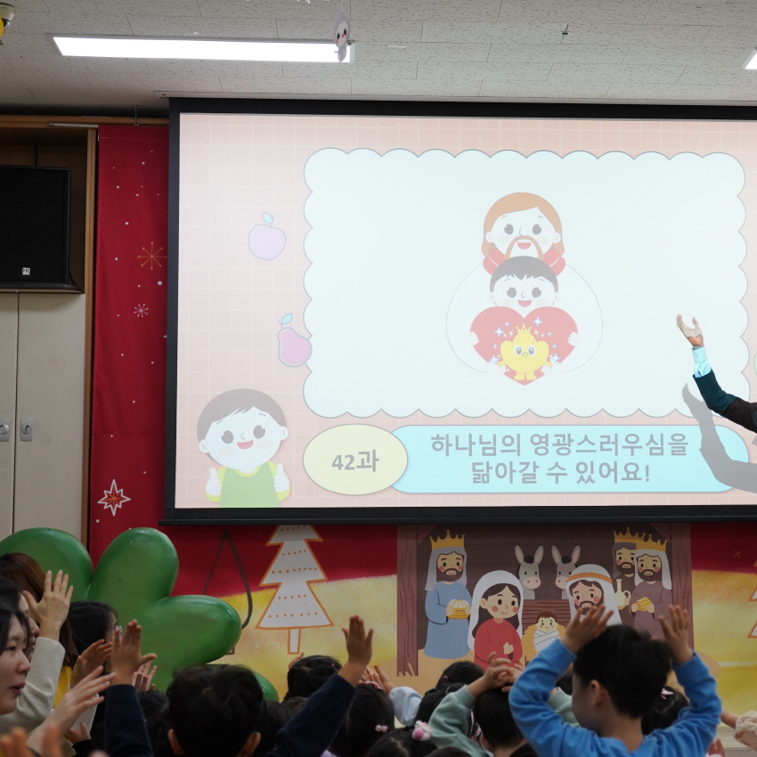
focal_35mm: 78
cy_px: 374
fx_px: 1930
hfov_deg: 22.1
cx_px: 530
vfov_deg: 22.2
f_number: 7.1
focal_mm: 60
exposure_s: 1/160
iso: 2500
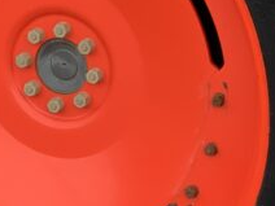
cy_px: 34
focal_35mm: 140
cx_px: 149
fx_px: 1112
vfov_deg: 10.6
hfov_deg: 14.1
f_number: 1.8
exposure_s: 1/272
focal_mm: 3
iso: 16
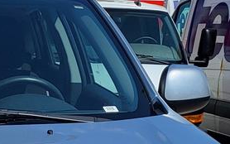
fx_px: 796
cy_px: 290
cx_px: -71
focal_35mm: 127
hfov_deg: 15.6
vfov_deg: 9.6
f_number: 1.8
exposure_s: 1/3569
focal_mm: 5.4
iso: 40
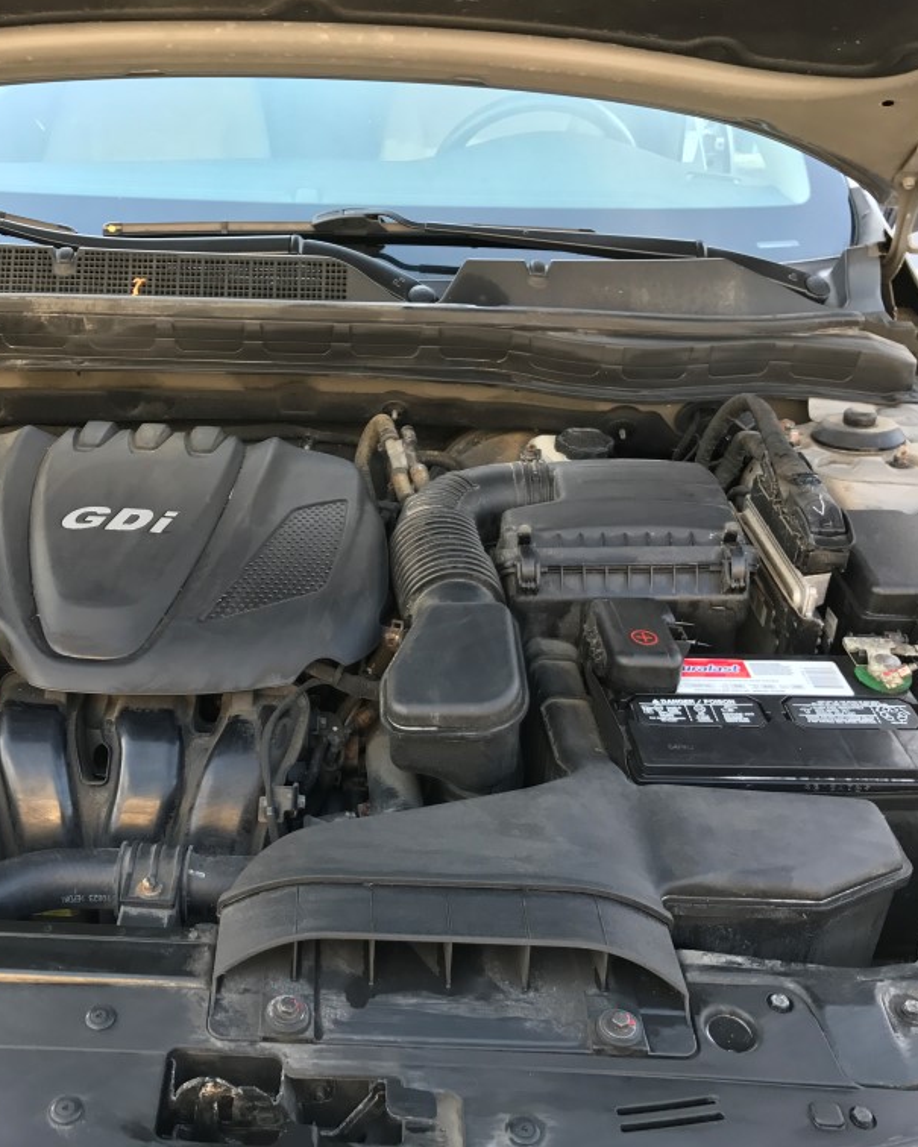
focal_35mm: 37
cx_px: 320
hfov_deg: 39.7
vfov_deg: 49.1
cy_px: 566
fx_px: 1256
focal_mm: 3.99
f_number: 1.8
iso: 40
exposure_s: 1/120
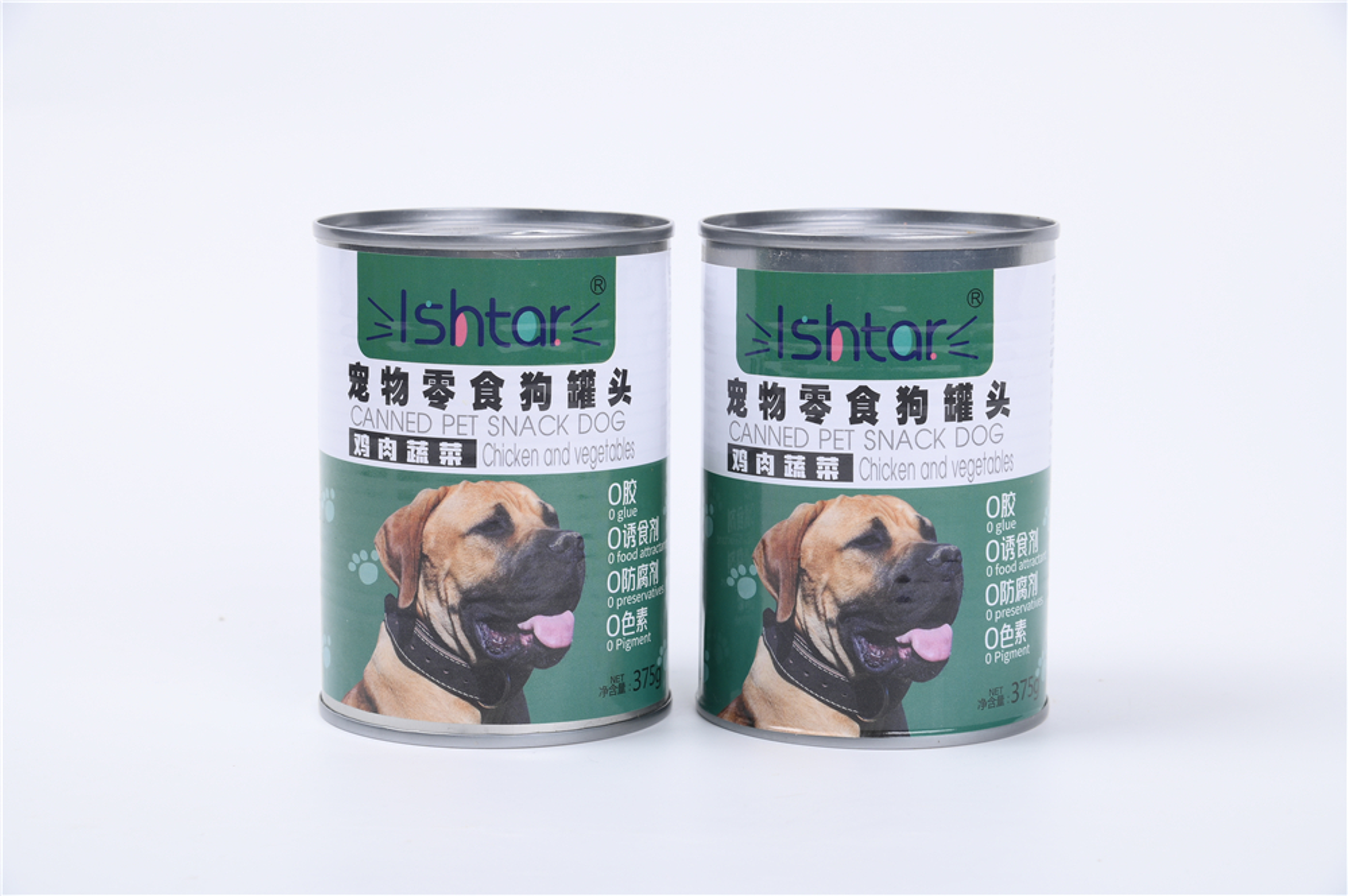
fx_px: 3442
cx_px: 674
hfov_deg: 22.2
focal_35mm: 92
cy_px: 448
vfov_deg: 14.8
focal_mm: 92
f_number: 11
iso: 125
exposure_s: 1/125
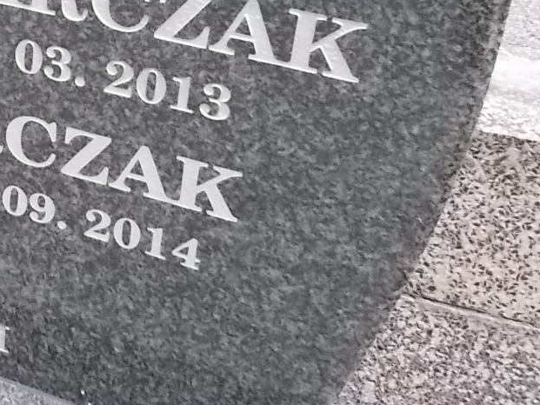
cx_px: -70
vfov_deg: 20.6
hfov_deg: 26.4
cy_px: -70
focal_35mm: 67
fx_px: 1045
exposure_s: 1/500
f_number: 3.2
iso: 400
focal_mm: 4.6
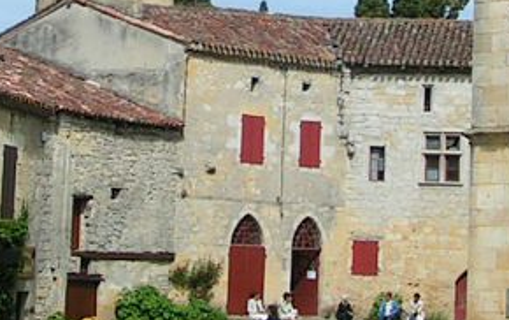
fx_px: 1972
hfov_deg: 14.7
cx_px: 197
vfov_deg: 9.2
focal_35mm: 142
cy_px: 76
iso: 50
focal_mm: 5.8
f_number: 5.6
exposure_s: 1/500
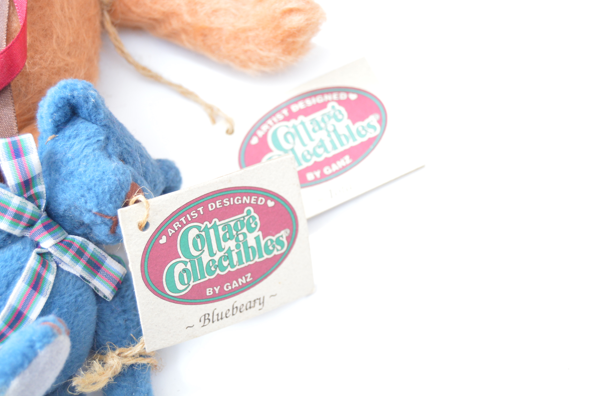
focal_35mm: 68
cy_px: 198
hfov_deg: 29.9
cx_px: 298
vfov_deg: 20.1
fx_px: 1116
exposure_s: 1/60
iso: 900
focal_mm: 45
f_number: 5.3
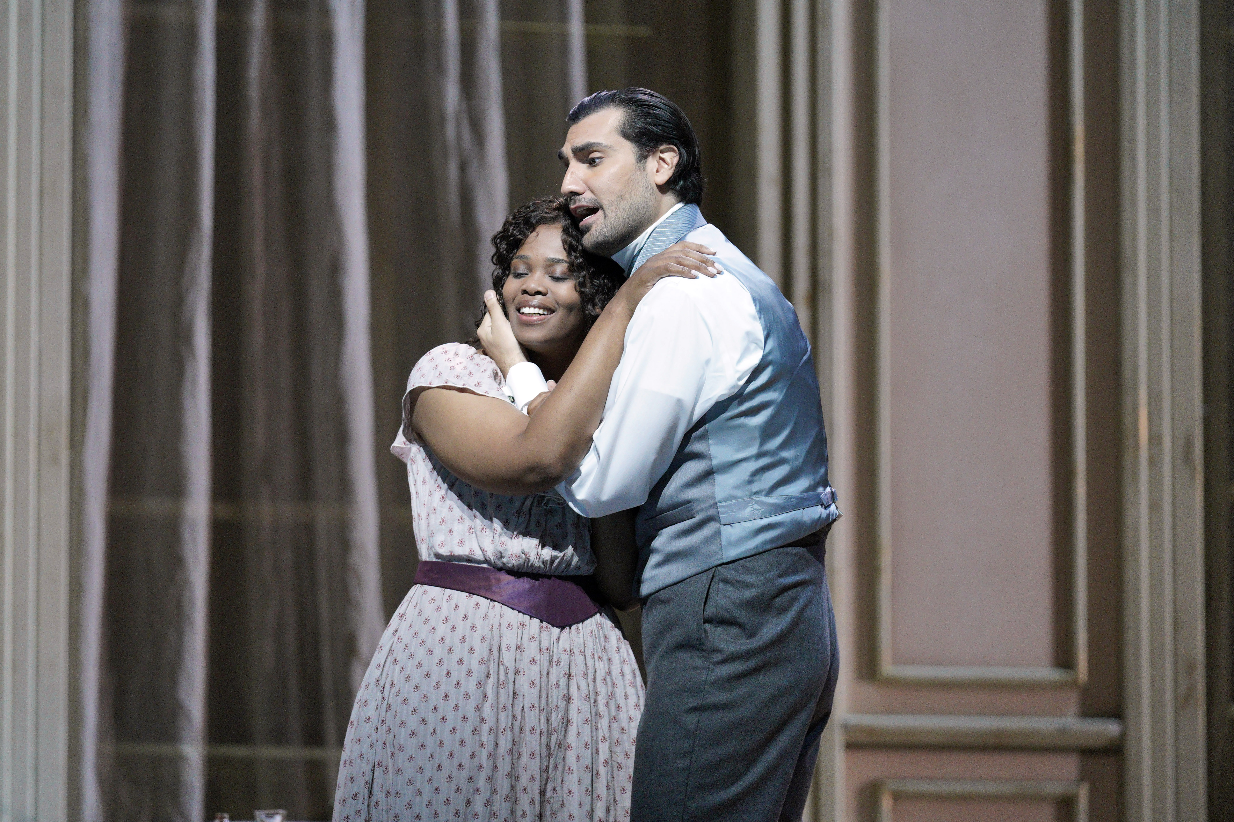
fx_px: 6855
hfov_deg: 10.3
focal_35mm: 200
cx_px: 617
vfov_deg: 6.9
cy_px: 411
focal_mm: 200
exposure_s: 1/200
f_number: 3.5
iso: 4000
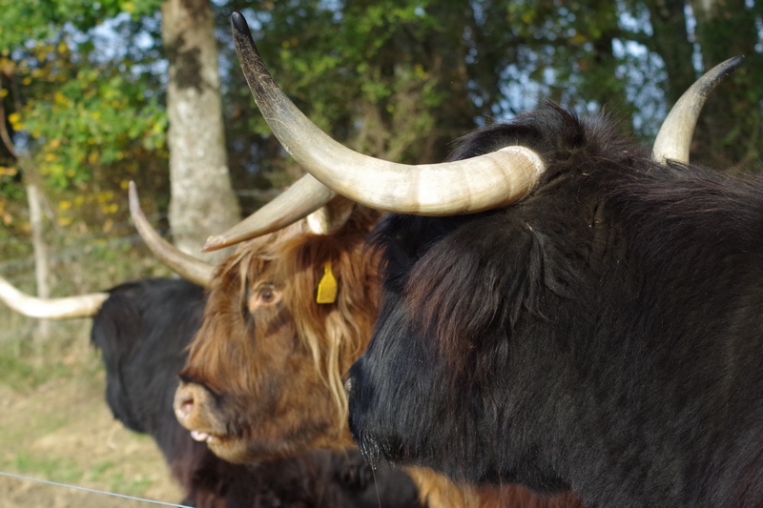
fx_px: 2225
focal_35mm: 105
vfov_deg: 13.0
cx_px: 382
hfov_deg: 19.5
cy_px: 254
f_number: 5.6
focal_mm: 70
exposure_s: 1/800
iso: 800
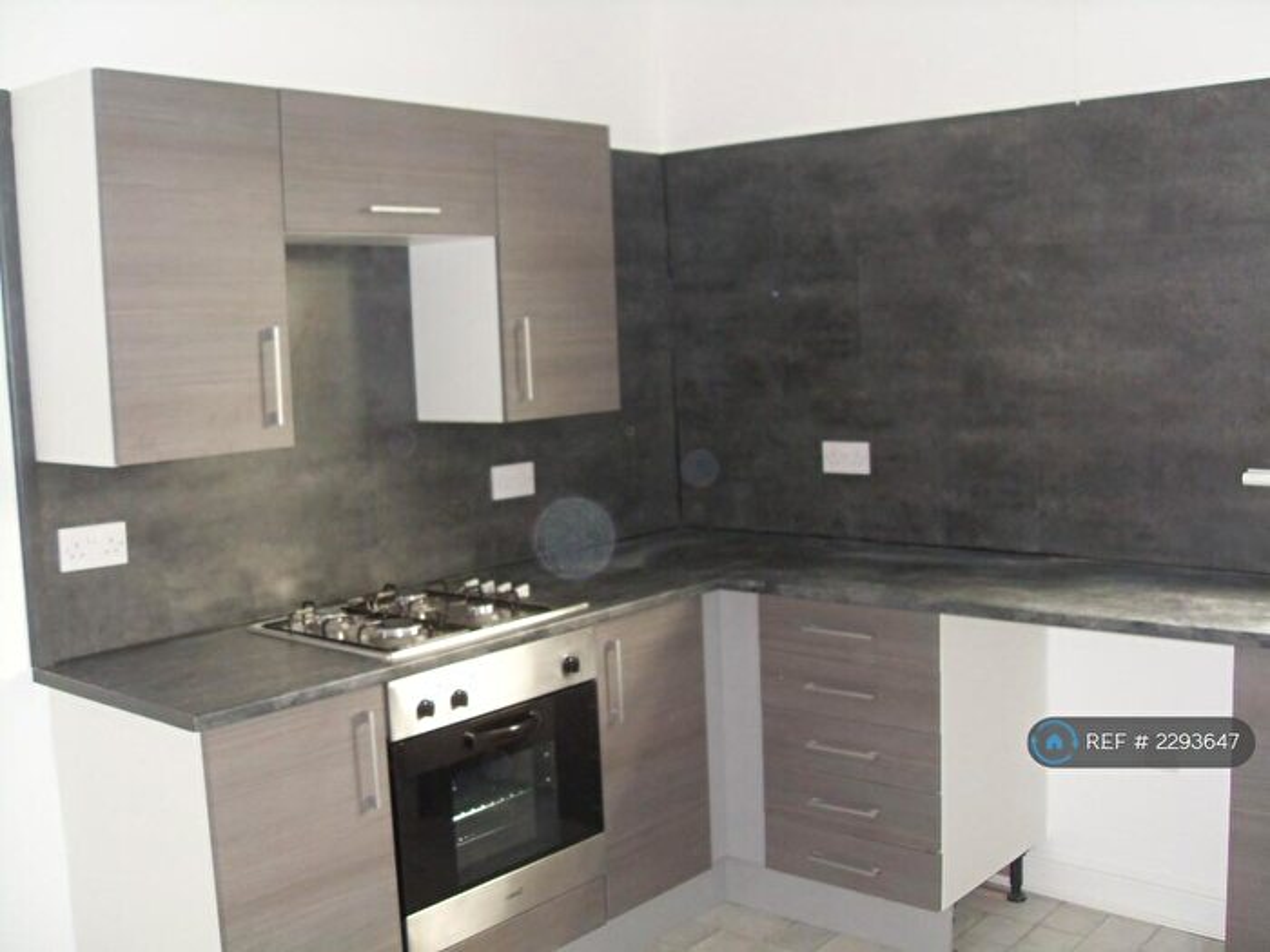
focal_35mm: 37
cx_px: 635
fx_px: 1357
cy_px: 476
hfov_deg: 50.1
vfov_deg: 38.7
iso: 120
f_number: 2.8
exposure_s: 1/45
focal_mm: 6.3
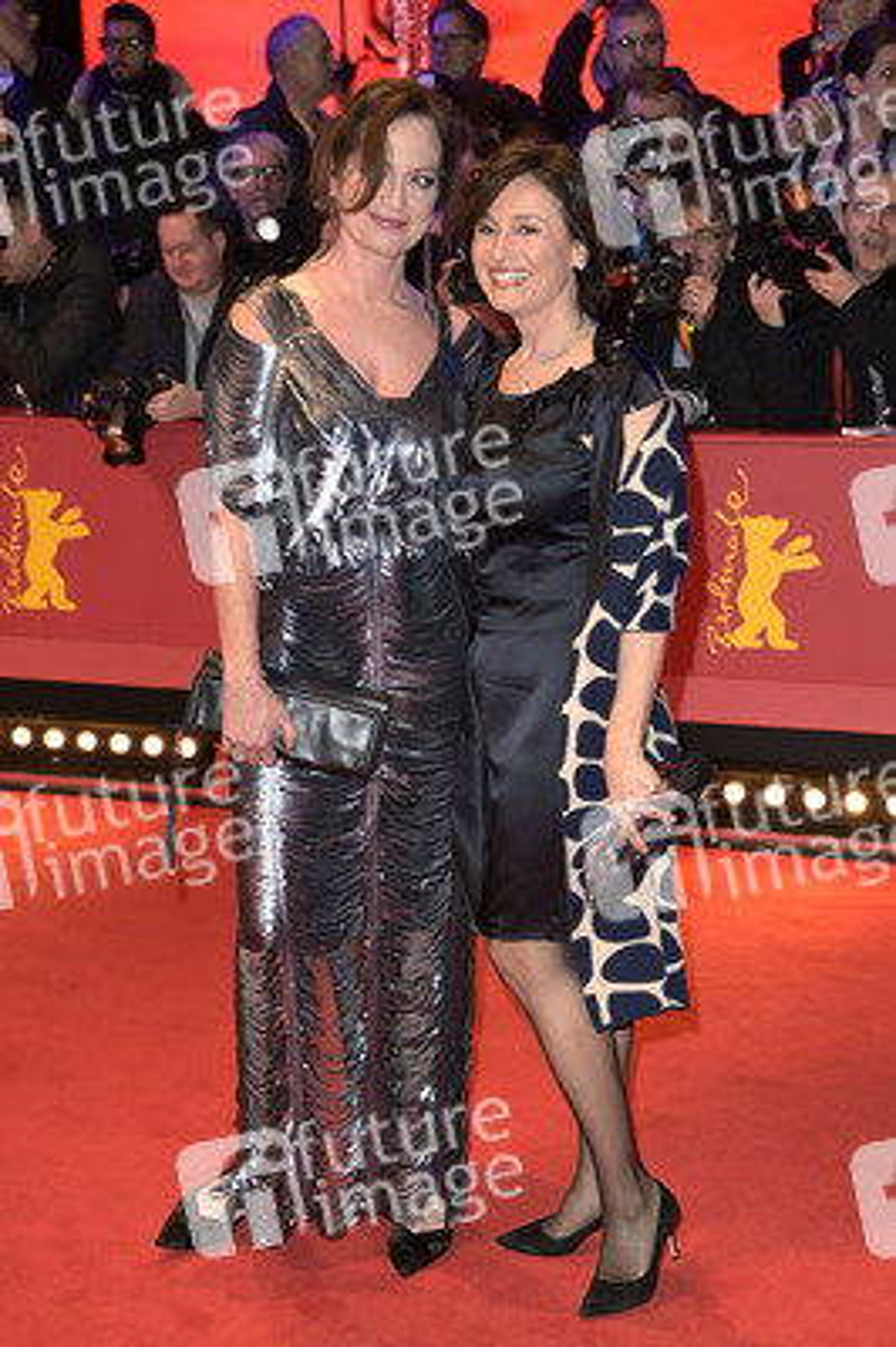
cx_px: 448
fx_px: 2319
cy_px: 674
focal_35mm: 62
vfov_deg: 32.4
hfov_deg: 21.9
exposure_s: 1/200
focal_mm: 62
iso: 800
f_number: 5
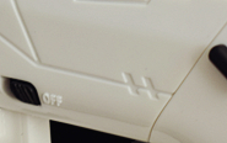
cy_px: 126
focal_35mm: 264
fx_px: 1635
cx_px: 115
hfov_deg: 7.9
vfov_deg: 5.0
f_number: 5
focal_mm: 40
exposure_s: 1/25
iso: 100
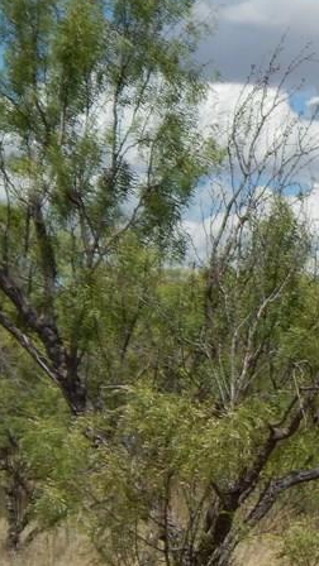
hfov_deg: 9.4
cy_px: 307
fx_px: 1835
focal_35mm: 122
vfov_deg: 17.6
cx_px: 604
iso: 125
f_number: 7.4
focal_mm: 8.6
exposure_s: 1/500
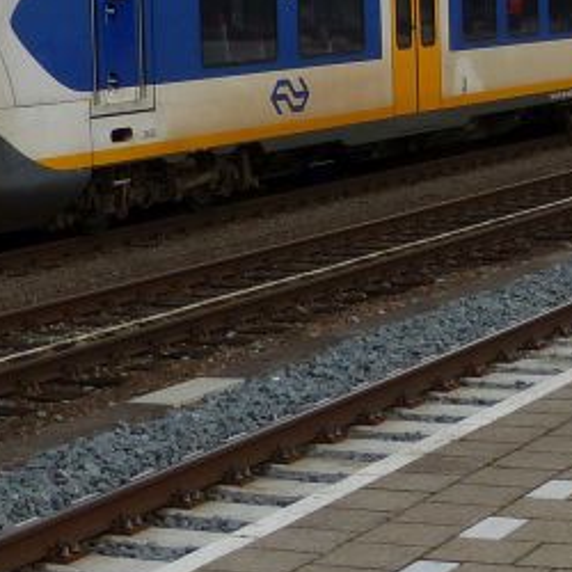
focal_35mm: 123
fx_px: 2299
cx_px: 332
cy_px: -55
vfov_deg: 13.9
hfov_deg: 14.2
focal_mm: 5.3
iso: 100
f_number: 4
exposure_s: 1/800
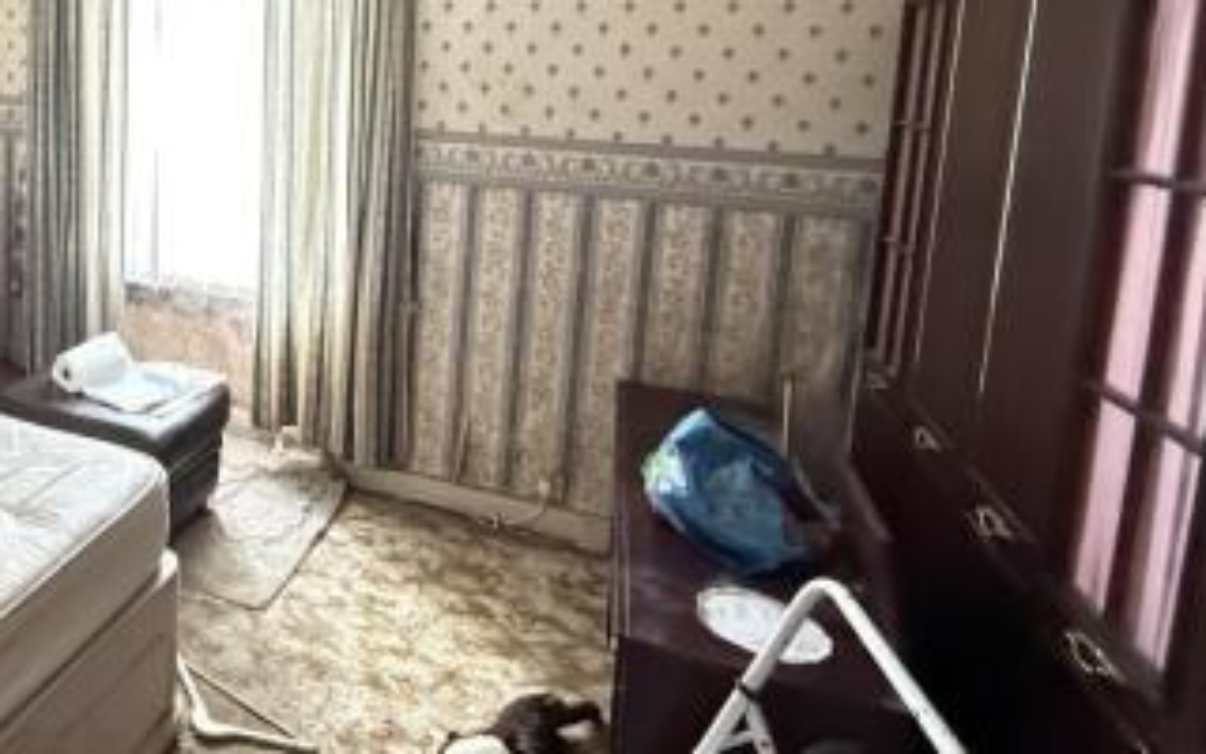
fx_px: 887
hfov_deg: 61.0
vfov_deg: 44.0
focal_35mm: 27
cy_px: 160
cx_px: 190
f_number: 2.2
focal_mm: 2.22
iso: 1250
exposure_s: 1/60
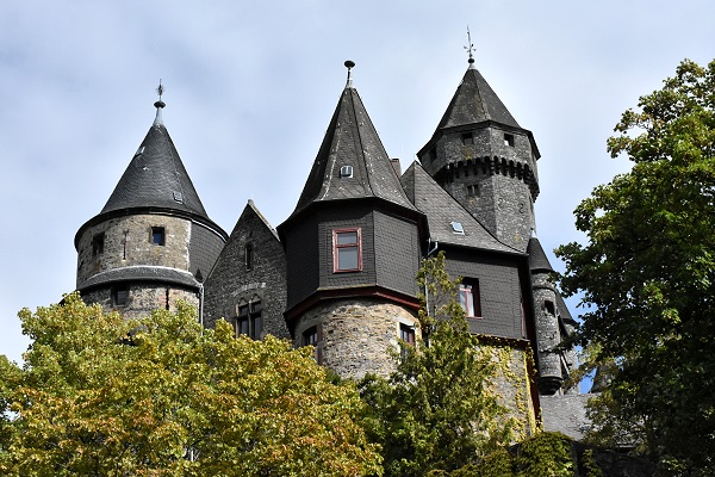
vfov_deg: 18.9
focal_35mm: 72
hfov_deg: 28.1
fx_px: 1430
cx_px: 358
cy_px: 238
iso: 2500
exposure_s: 1/8000
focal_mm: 48
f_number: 11
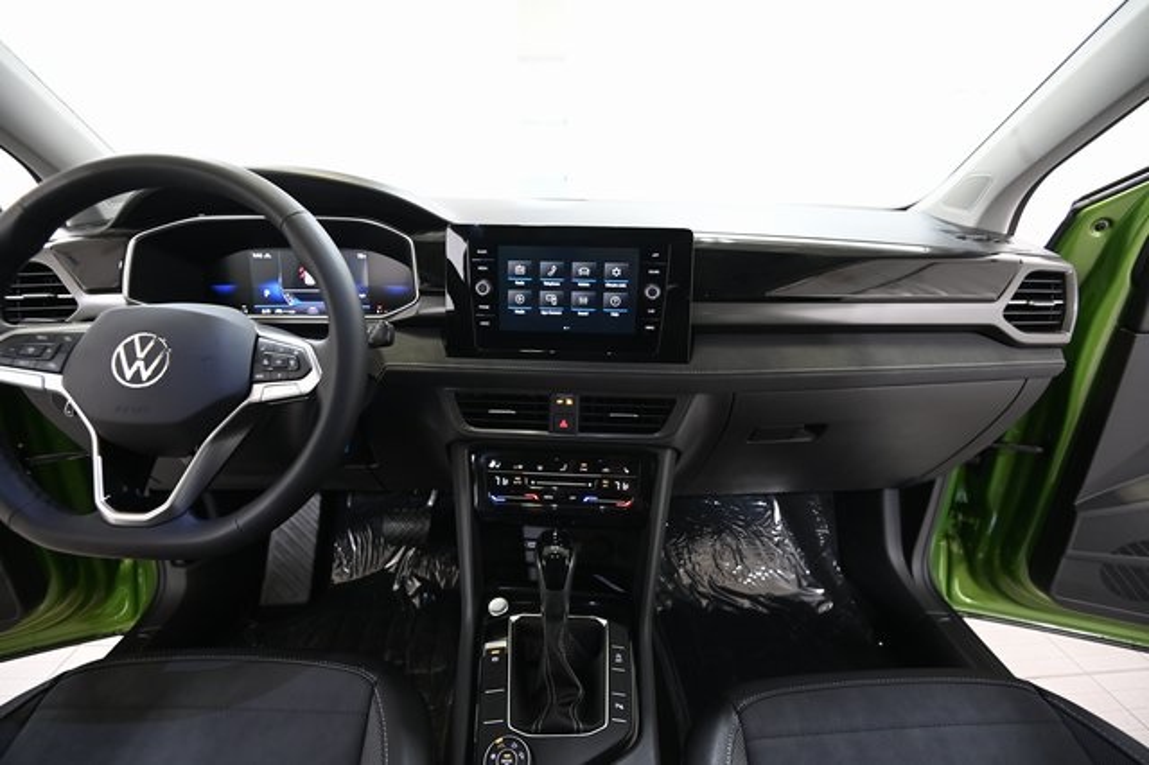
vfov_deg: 73.7
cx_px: 574
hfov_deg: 96.8
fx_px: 510
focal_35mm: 16
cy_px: 382
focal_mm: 16
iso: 1250
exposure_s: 1/30
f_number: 4
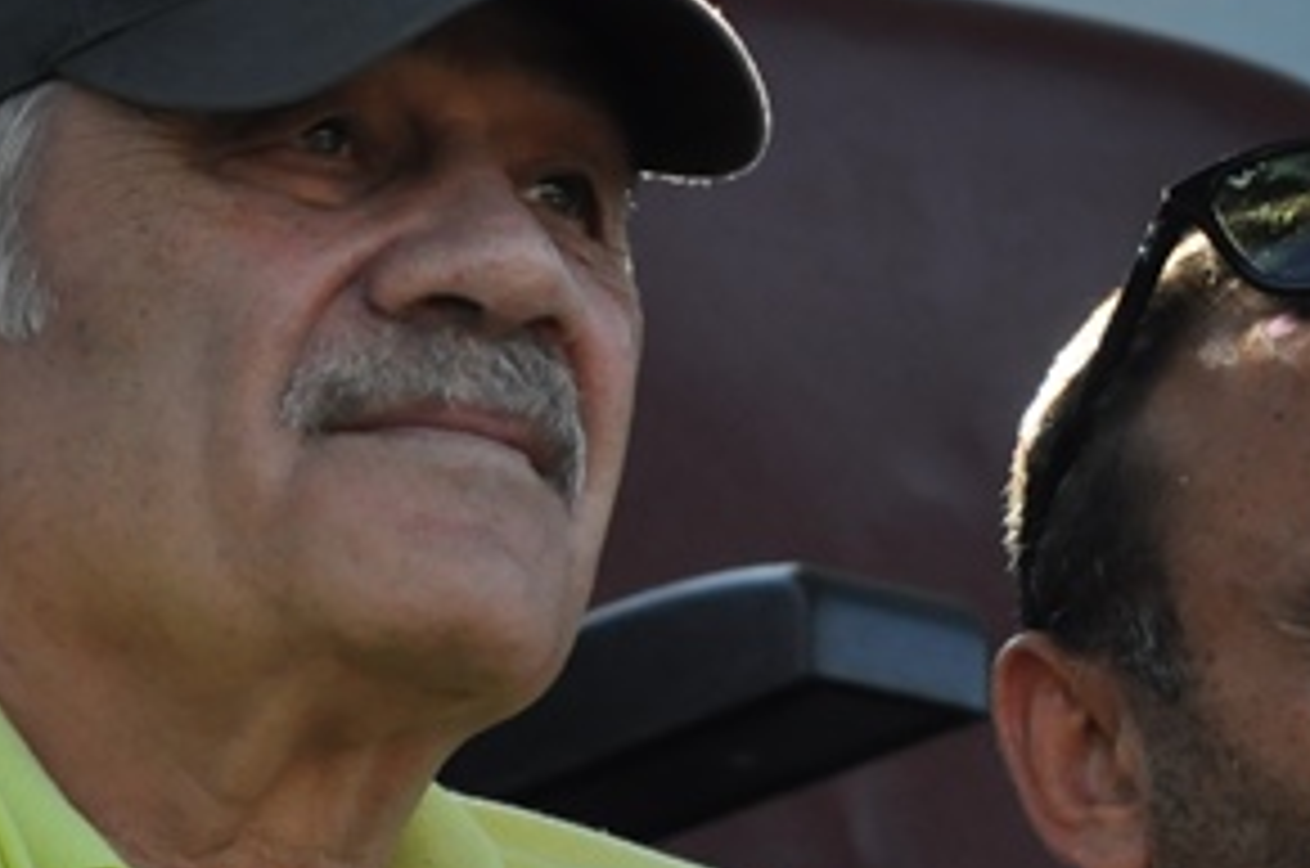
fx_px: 38399
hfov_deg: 2.0
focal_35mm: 1057
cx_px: 576
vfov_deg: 1.3
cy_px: 1025
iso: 800
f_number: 5.6
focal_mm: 200
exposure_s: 1/1000
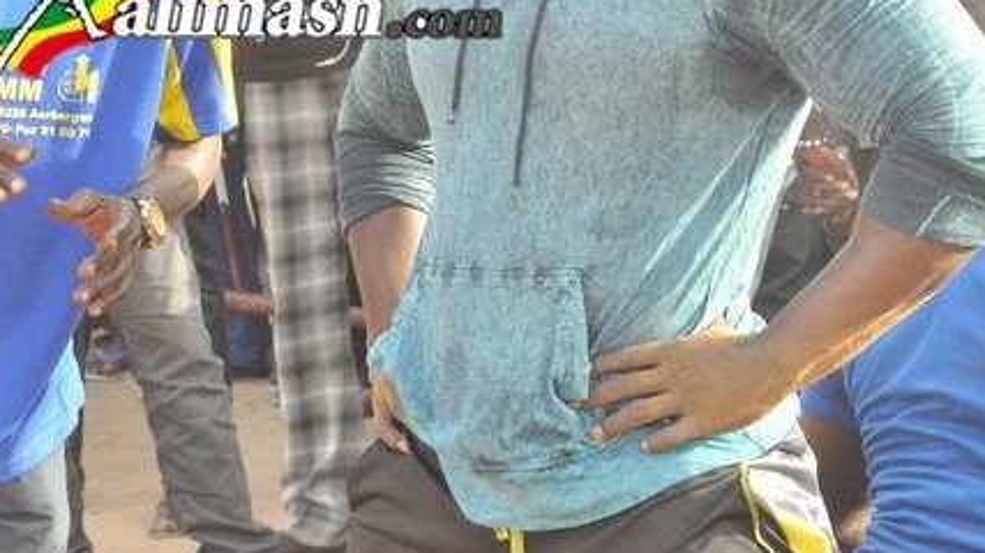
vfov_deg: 6.9
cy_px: 71
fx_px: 4570
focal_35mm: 175
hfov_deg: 12.3
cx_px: 316
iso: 2200
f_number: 16
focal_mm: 70
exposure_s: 1/400
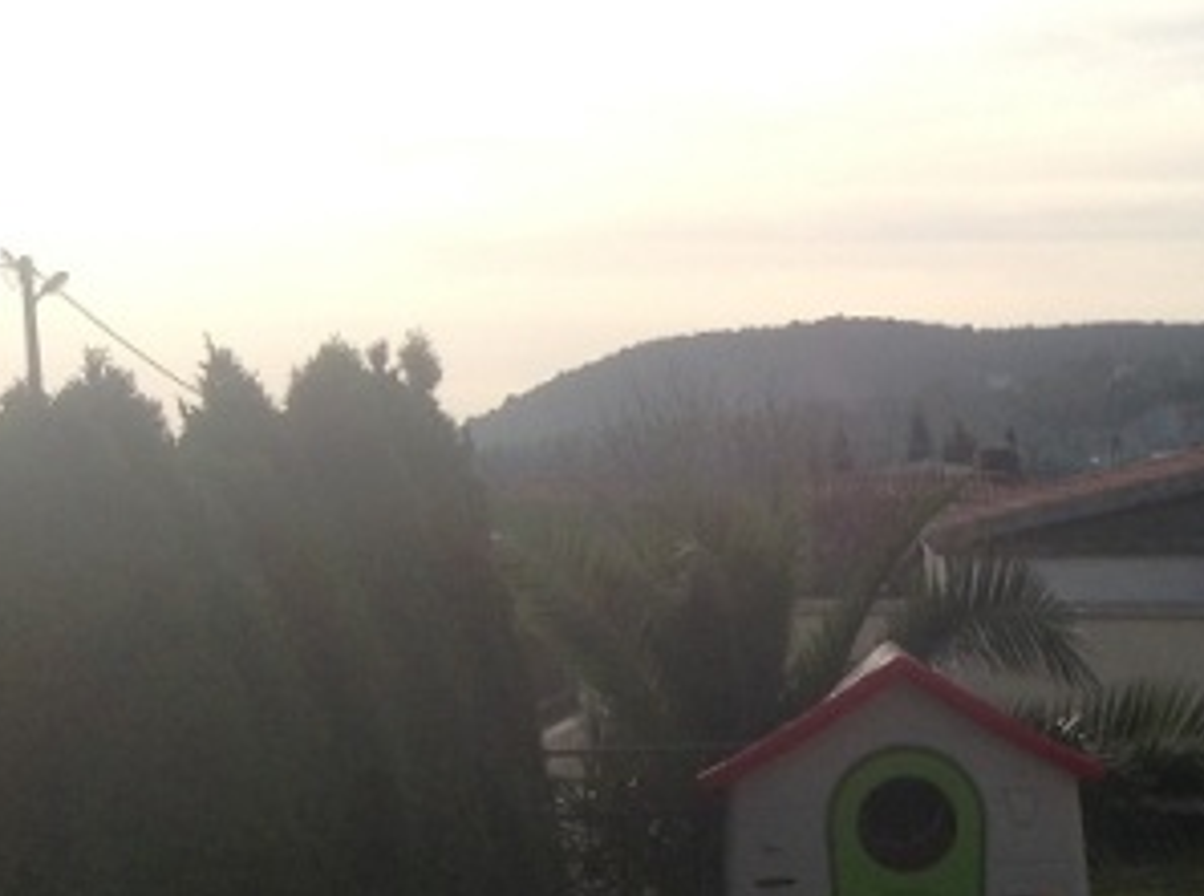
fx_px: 3087
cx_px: 1362
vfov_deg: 16.3
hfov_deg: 20.9
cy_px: 825
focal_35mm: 89
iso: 32
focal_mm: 3.3
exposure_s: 1/1114
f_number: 2.4
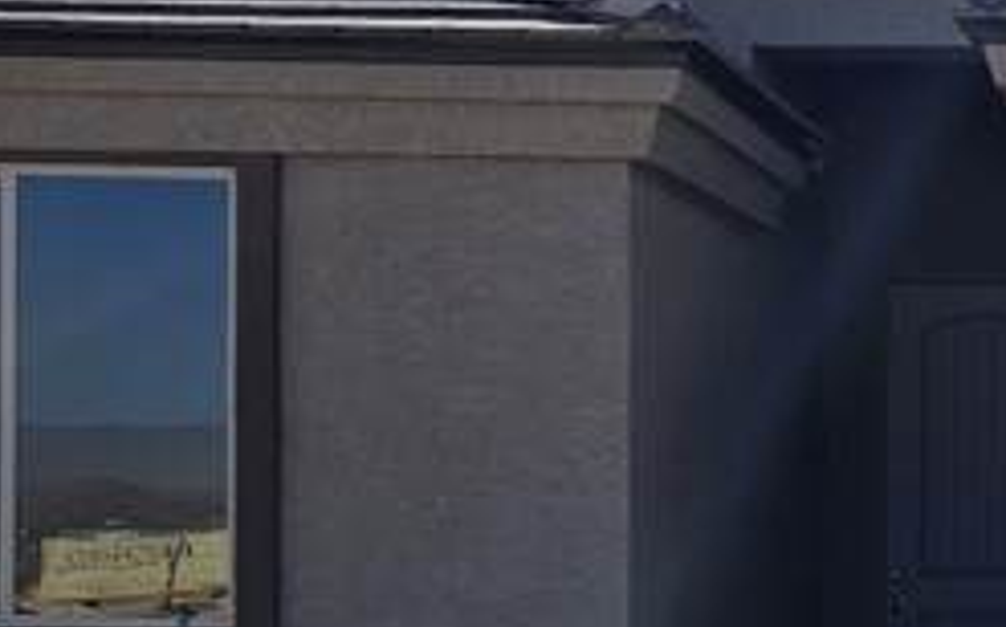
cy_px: 562
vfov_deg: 12.8
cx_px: 1279
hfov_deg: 19.2
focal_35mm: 101
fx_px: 2767
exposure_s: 1/2890
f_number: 1.8
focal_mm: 5.4
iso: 25
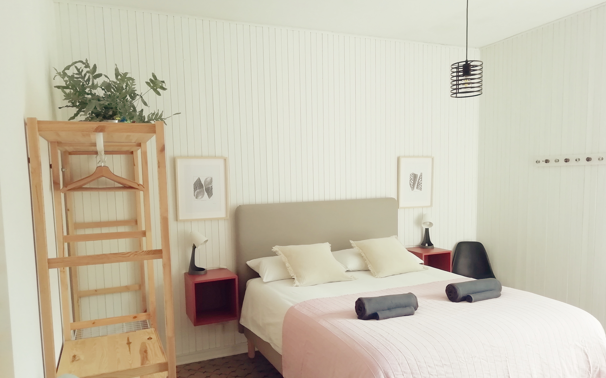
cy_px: 220
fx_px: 462
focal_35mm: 28
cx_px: 308
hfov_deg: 66.5
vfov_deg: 44.4
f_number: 2.2
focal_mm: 3.46
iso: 80
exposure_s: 1/50
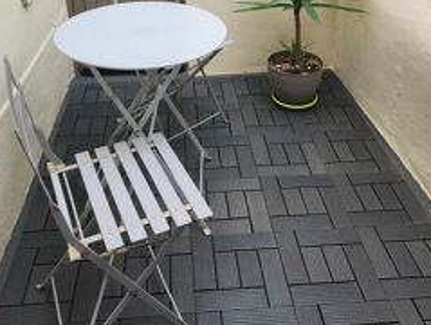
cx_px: 211
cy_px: 6
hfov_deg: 45.7
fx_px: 511
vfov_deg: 32.6
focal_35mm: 41
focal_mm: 5.4
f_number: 1.8
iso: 20
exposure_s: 1/322
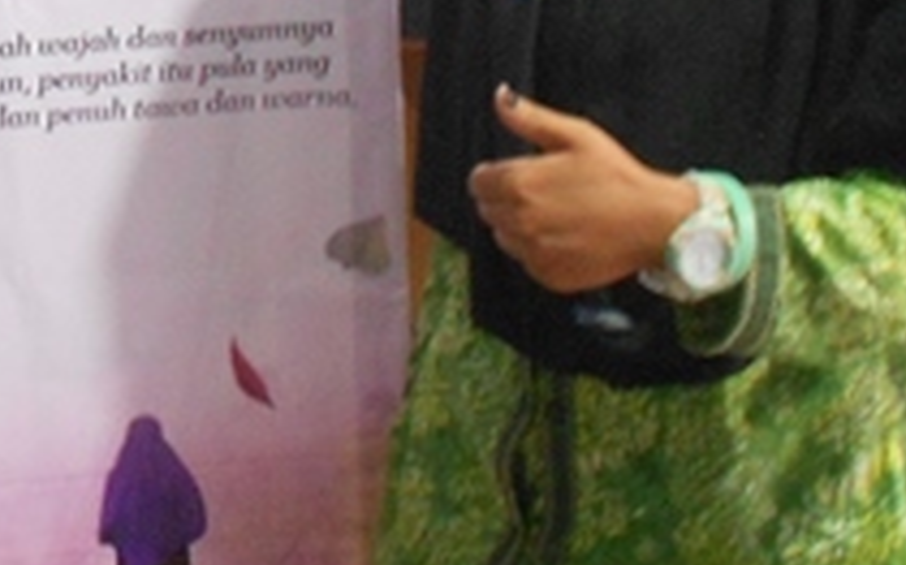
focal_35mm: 84
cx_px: -69
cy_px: -56
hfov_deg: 23.3
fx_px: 2073
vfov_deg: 15.1
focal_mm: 4.6
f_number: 3.2
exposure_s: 1/4
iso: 400
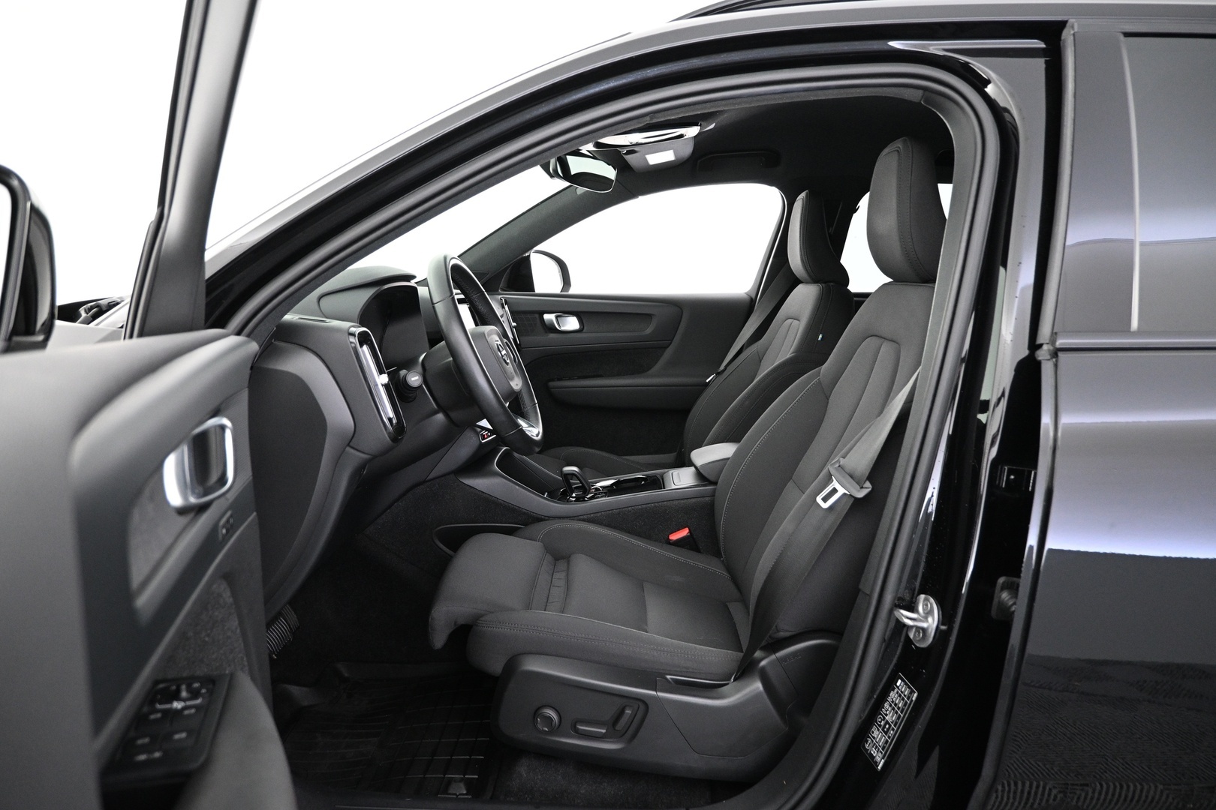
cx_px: 608
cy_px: 405
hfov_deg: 73.7
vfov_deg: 53.1
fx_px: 811
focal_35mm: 24
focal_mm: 16
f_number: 3.5
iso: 1600
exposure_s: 1/20
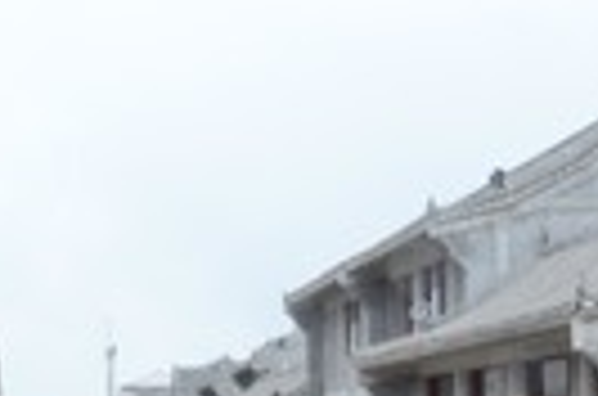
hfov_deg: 24.1
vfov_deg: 16.6
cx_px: 13
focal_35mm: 81
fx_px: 1342
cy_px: 342
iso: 560
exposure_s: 1/50
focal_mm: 18
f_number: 18
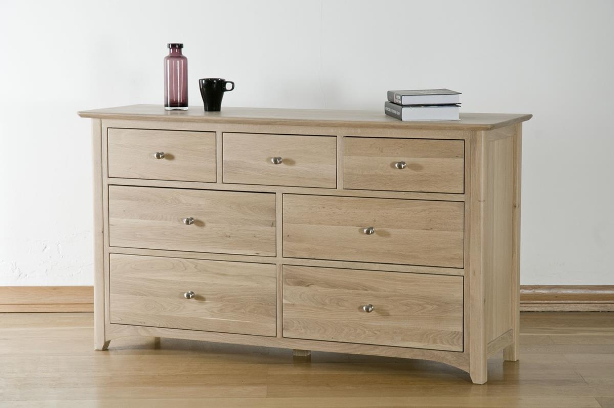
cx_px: 307
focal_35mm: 105
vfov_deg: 13.0
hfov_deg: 19.5
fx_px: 1789
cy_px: 204
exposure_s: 1/15
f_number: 8
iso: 200
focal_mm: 70
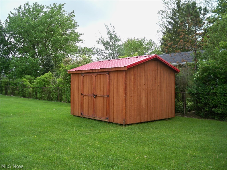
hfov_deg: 52.6
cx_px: 114
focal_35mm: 35
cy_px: 85
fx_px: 230
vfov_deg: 40.7
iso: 80
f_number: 3.1
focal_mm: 6.3
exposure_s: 1/400
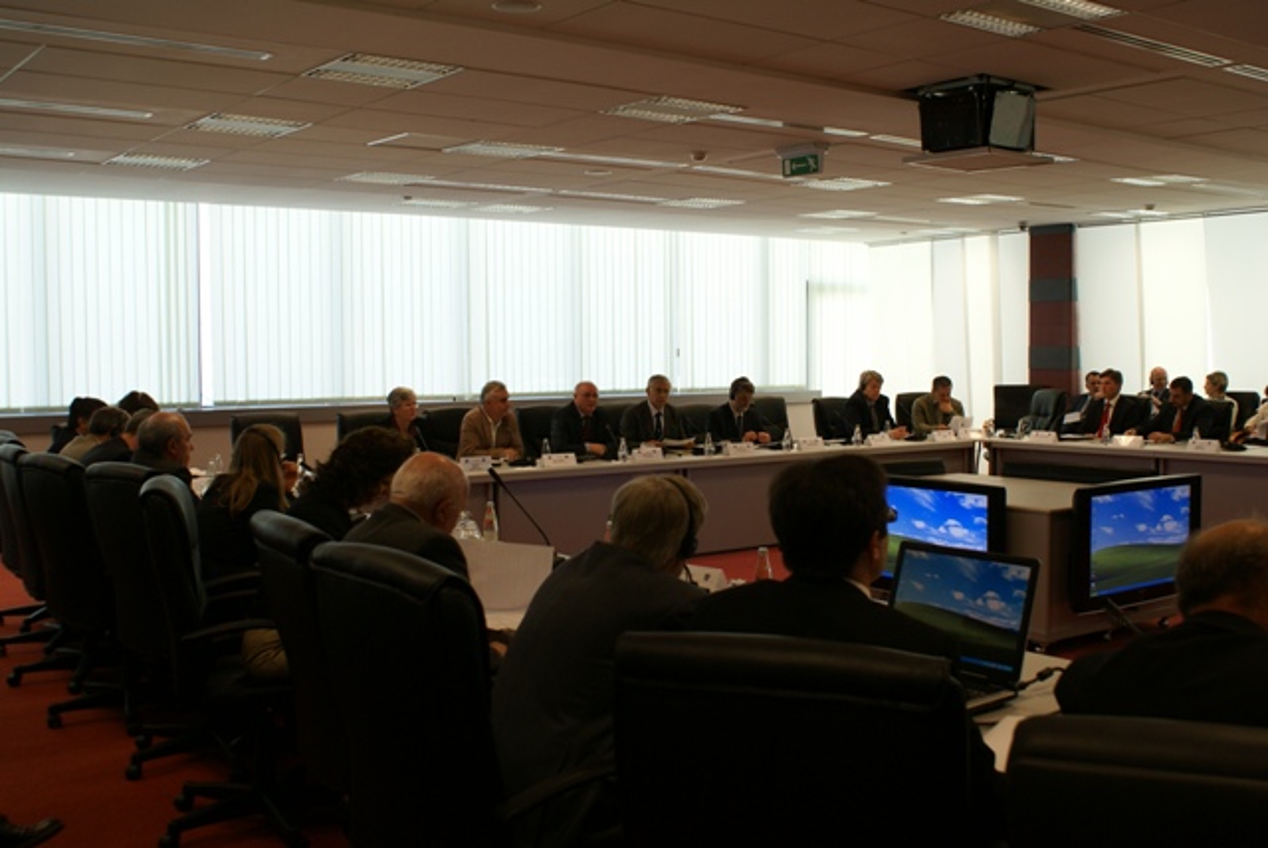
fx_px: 1269
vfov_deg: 36.9
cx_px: 634
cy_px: 424
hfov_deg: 53.1
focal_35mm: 36
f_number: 5
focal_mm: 24
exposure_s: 1/40
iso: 100
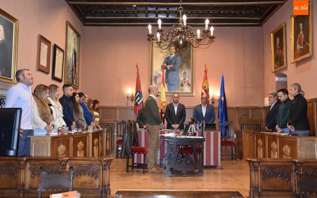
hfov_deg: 54.6
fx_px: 307
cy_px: 96
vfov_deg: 35.8
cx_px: 159
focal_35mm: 36
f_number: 4
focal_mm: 23
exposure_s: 1/60
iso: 800
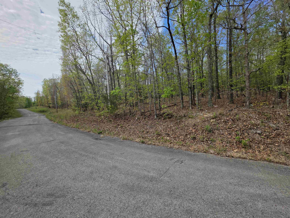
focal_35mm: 13
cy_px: 109
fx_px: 109
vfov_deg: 89.9
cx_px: 145
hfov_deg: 106.2
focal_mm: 2.2
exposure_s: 1/1695
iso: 40
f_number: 1.9
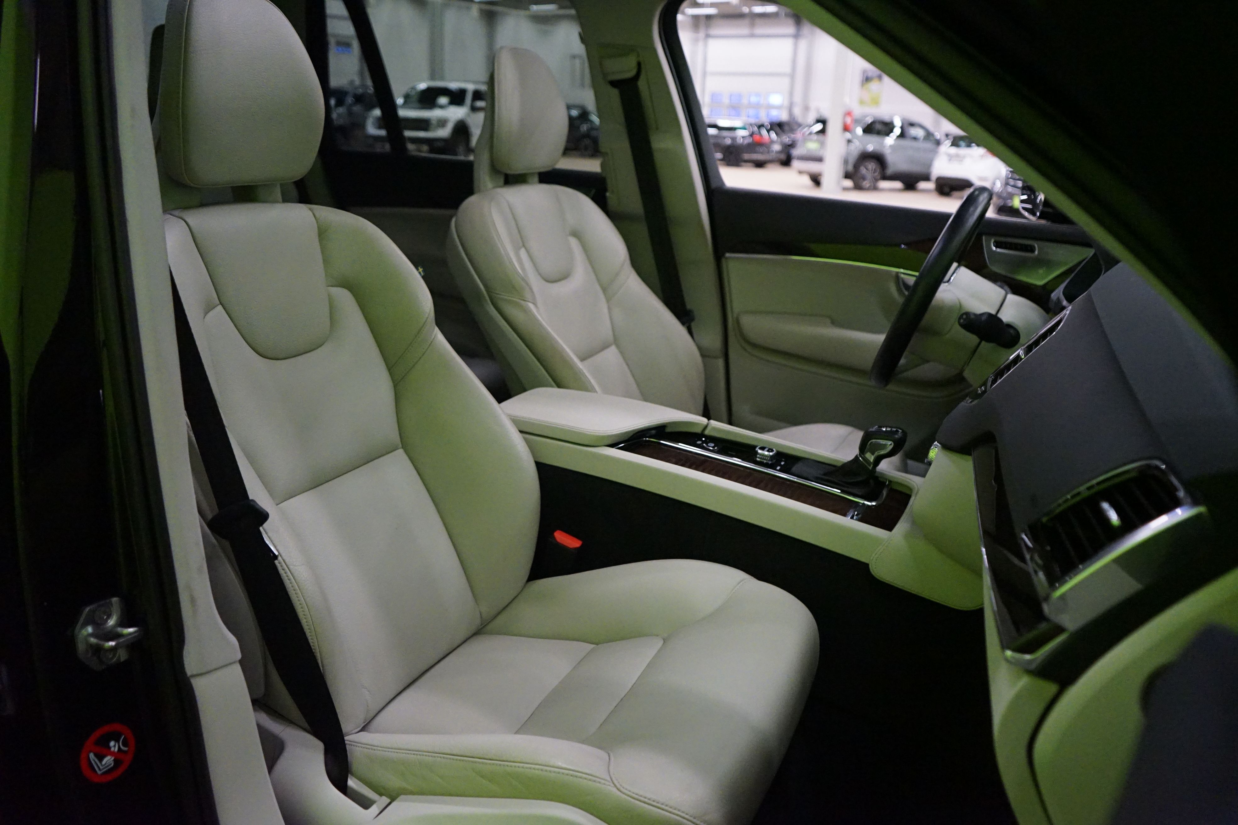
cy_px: 412
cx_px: 619
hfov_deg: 65.5
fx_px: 963
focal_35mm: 28
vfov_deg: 46.4
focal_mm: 28
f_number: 3.5
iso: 6400
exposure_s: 1/125
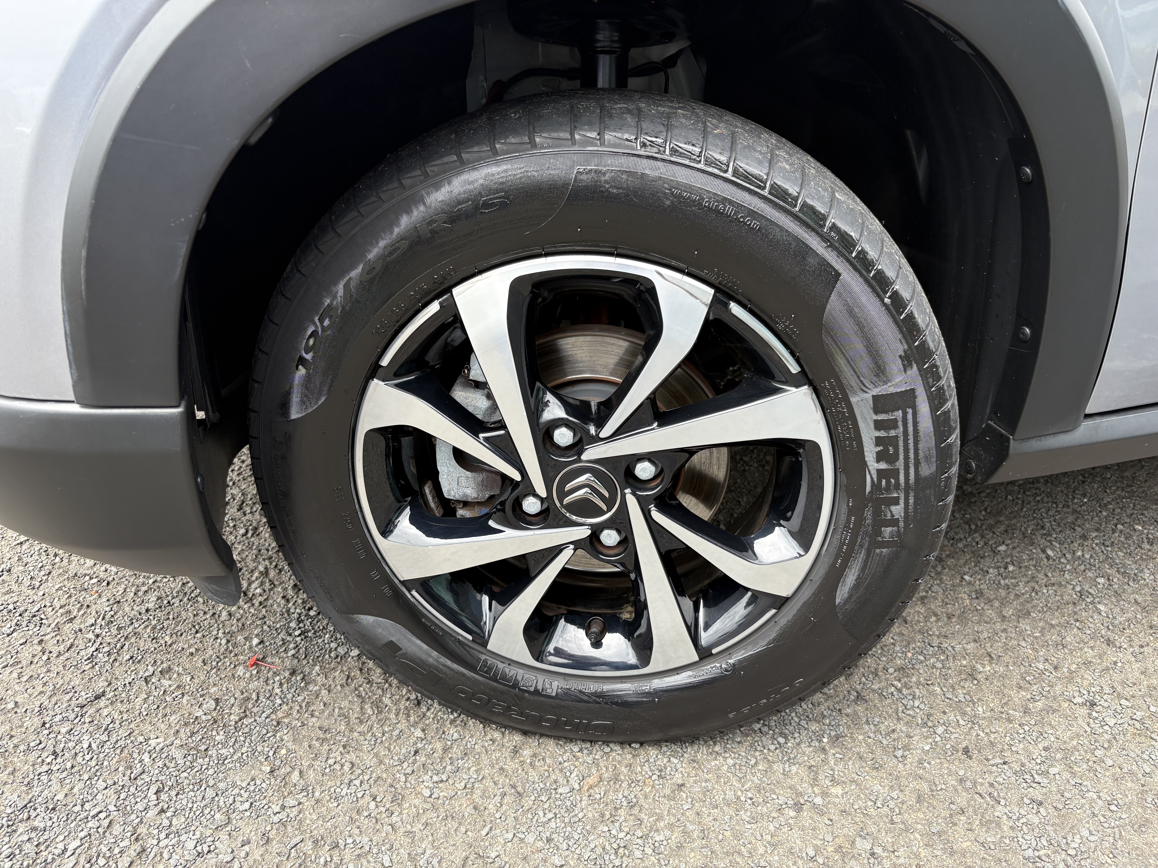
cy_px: 434
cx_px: 579
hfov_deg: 67.3
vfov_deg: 53.1
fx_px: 870
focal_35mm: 26
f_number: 1.6
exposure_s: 1/566
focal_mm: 5.96
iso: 64
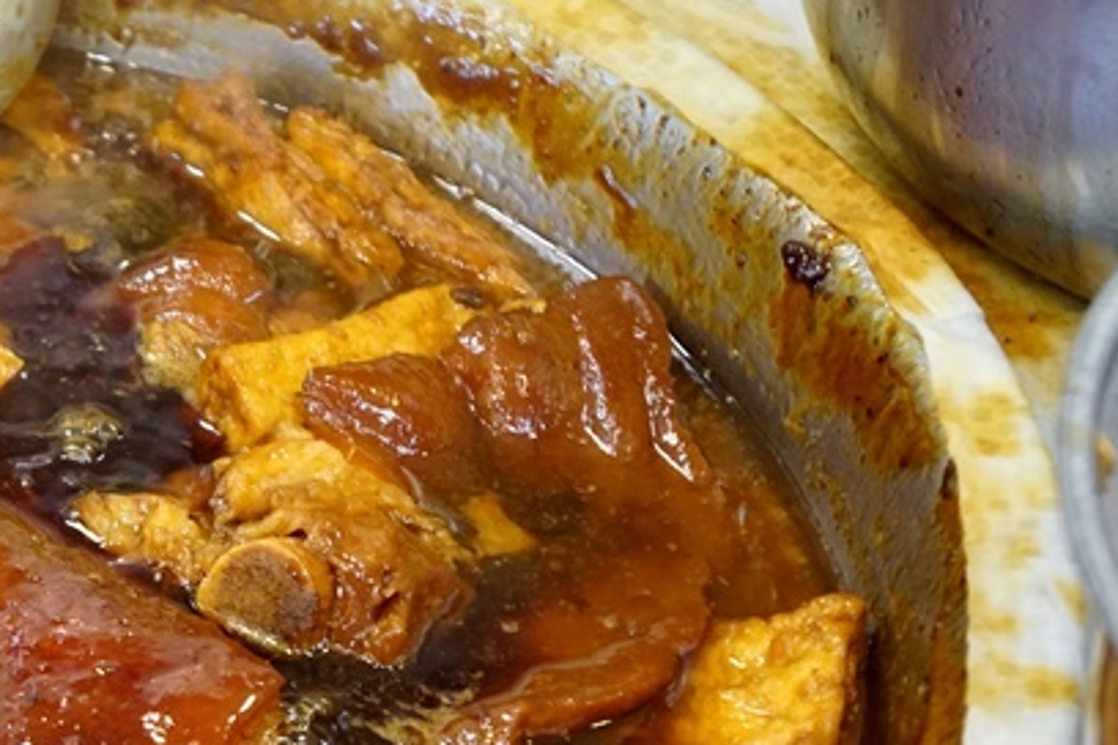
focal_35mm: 113
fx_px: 3509
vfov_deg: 12.0
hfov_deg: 17.3
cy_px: 675
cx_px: -192
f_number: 4
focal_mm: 30
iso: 1000
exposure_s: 1/60
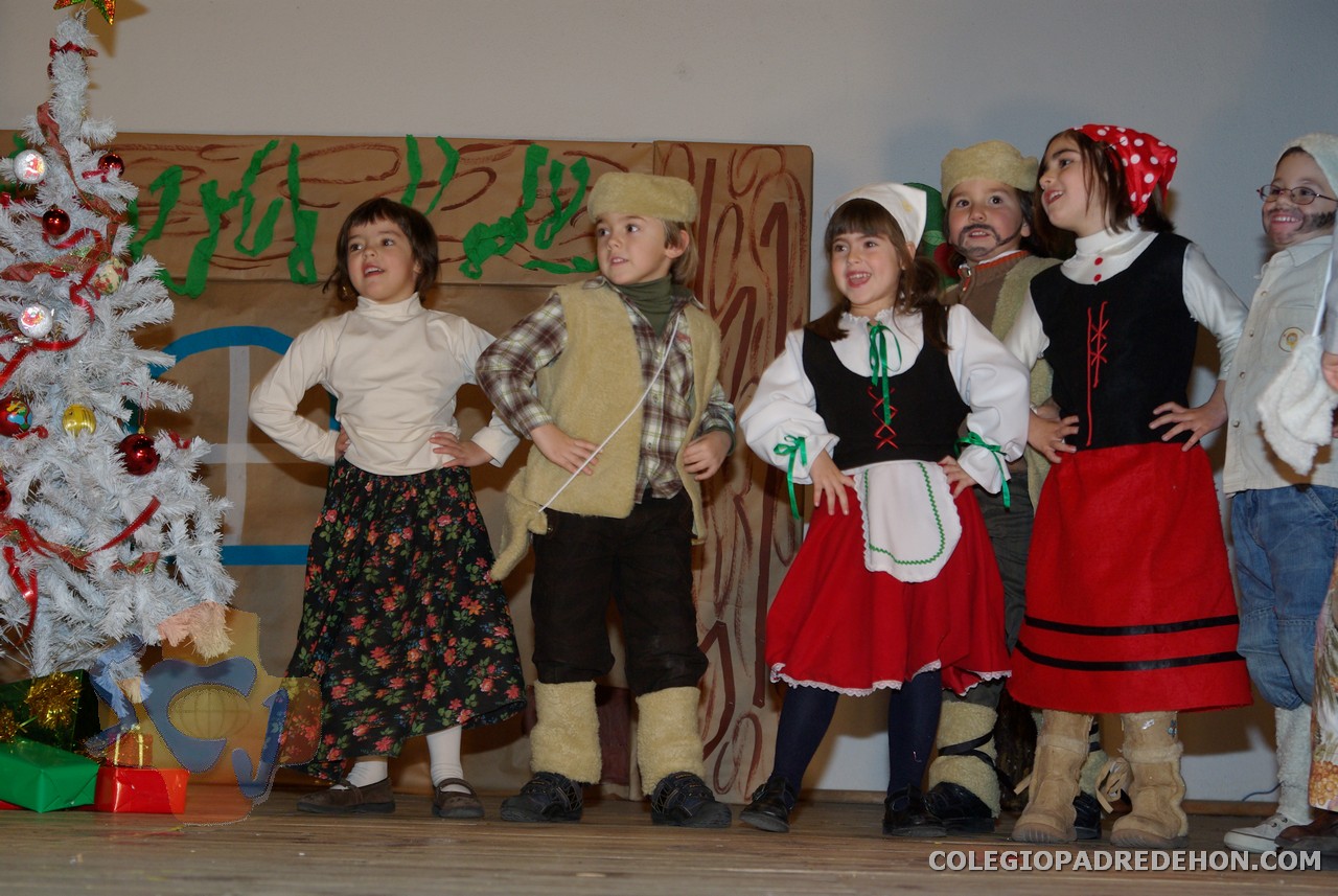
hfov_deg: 31.1
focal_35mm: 64
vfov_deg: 21.1
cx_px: 669
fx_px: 2400
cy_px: 448
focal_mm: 43
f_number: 5.6
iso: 400
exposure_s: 1/60
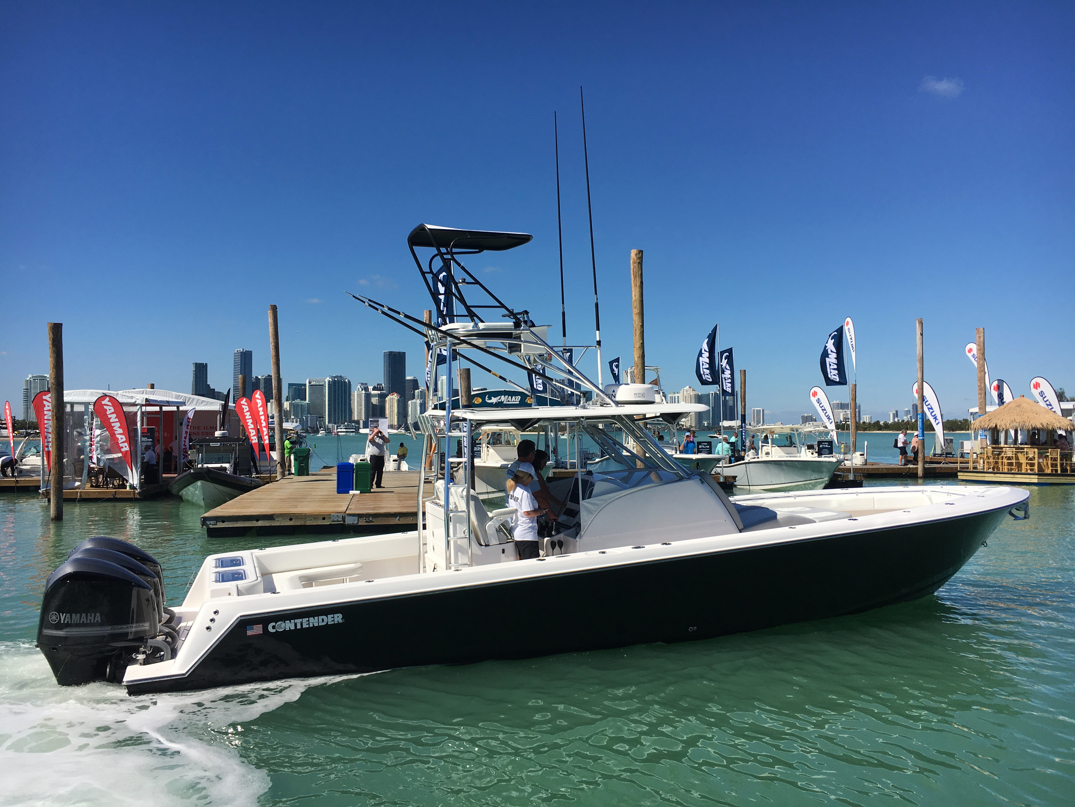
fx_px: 901
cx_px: 538
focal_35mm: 29
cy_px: 404
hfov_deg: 61.7
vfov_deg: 48.2
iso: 25
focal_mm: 4.15
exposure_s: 1/3205
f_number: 2.2
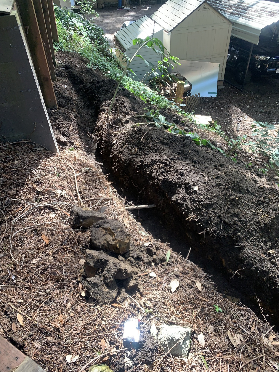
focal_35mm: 26
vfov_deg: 67.3
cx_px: 140
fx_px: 279
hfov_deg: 53.1
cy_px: 186
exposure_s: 1/121
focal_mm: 4.25
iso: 80
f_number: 1.8
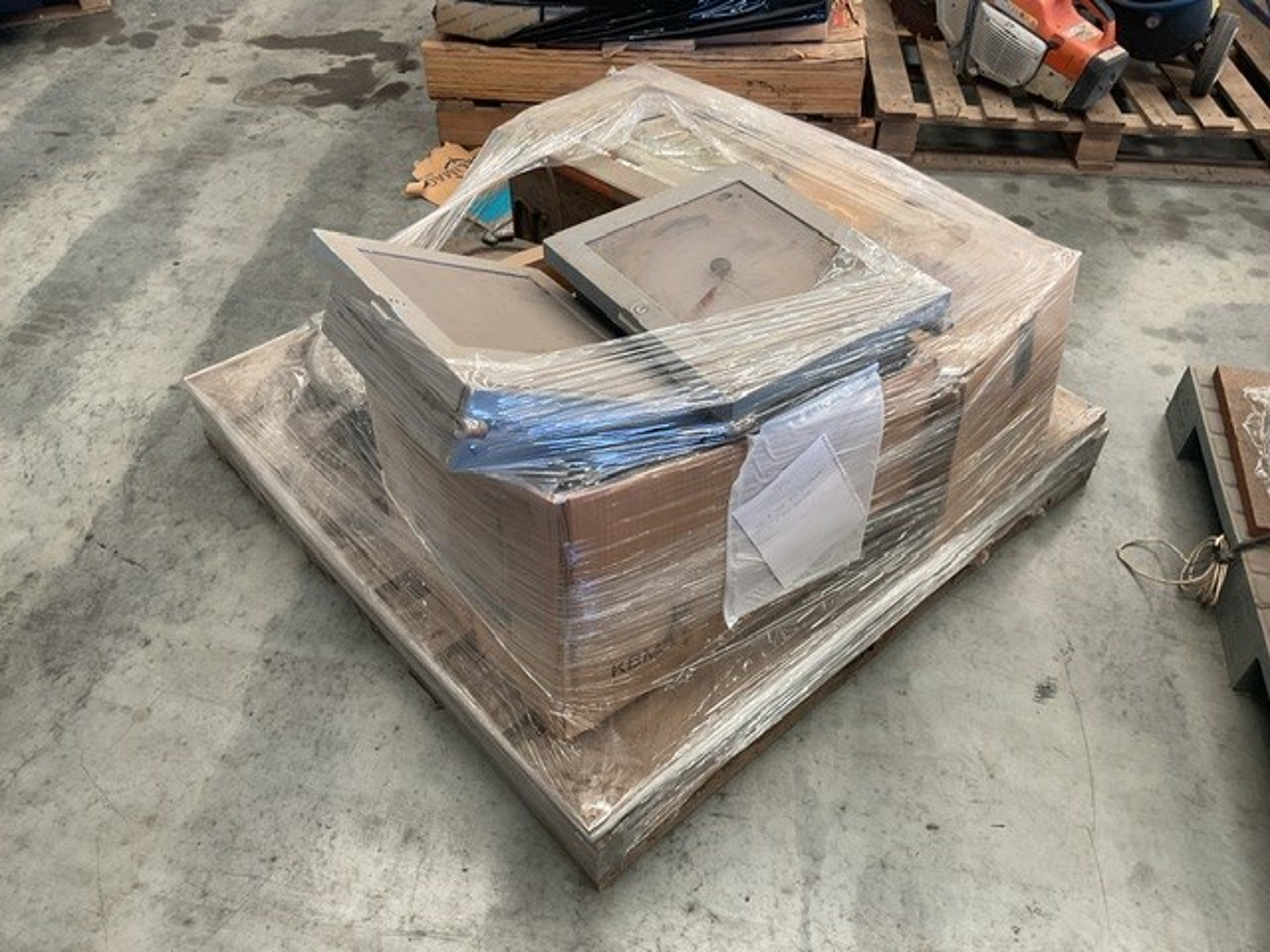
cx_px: 635
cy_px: 476
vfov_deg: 48.2
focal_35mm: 29
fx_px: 1064
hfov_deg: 61.7
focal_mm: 3
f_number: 1.8
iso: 40
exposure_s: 1/50
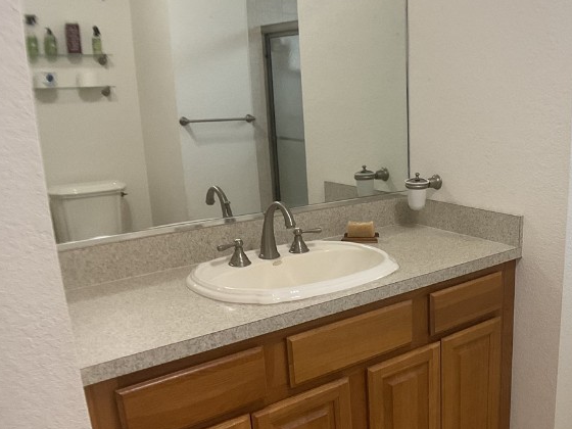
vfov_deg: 27.4
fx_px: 876
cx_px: 476
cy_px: 270
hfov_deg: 34.8
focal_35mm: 53
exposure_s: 1/60
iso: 100
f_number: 1.8
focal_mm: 3
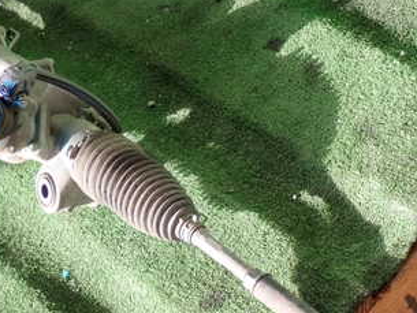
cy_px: 194
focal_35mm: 114
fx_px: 1374
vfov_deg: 13.0
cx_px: 130
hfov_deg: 17.2
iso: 160
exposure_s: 1/125
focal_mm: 10.35
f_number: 3.5
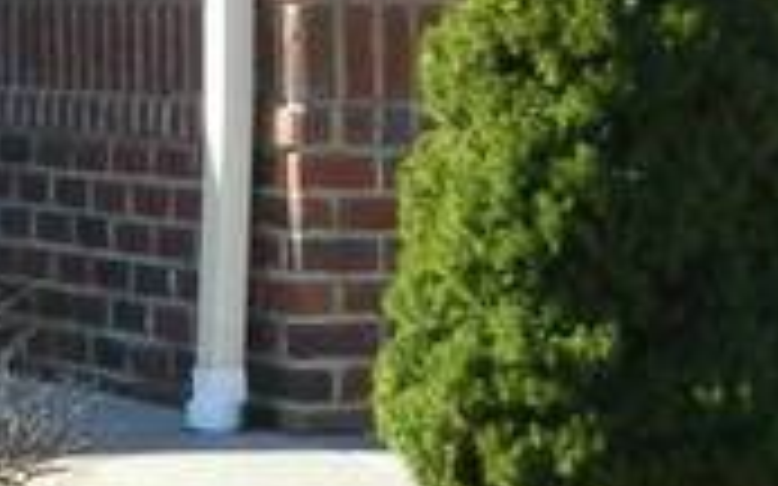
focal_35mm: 220
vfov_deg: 5.7
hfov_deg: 9.5
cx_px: -36
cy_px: -666
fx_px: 4663
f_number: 3.2
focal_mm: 5.1
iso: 110
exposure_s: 1/800
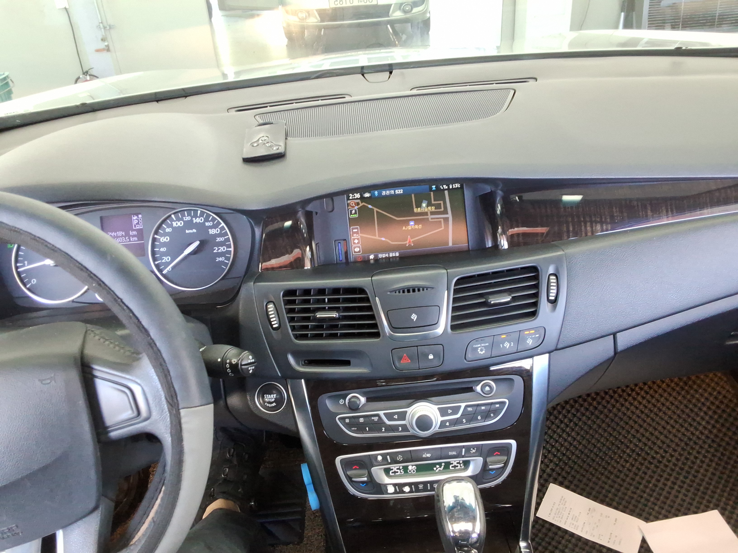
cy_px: 276
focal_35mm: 28
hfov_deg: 63.4
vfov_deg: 49.7
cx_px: 369
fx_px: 597
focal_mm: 2.91
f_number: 1.9
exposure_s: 1/40
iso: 202
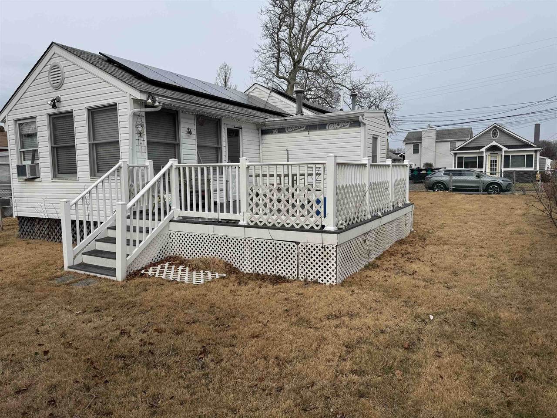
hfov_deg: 71.6
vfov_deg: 56.8
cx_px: 278
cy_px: 209
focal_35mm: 24
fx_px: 386
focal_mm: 6.76
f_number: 1.78
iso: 80
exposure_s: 1/4608
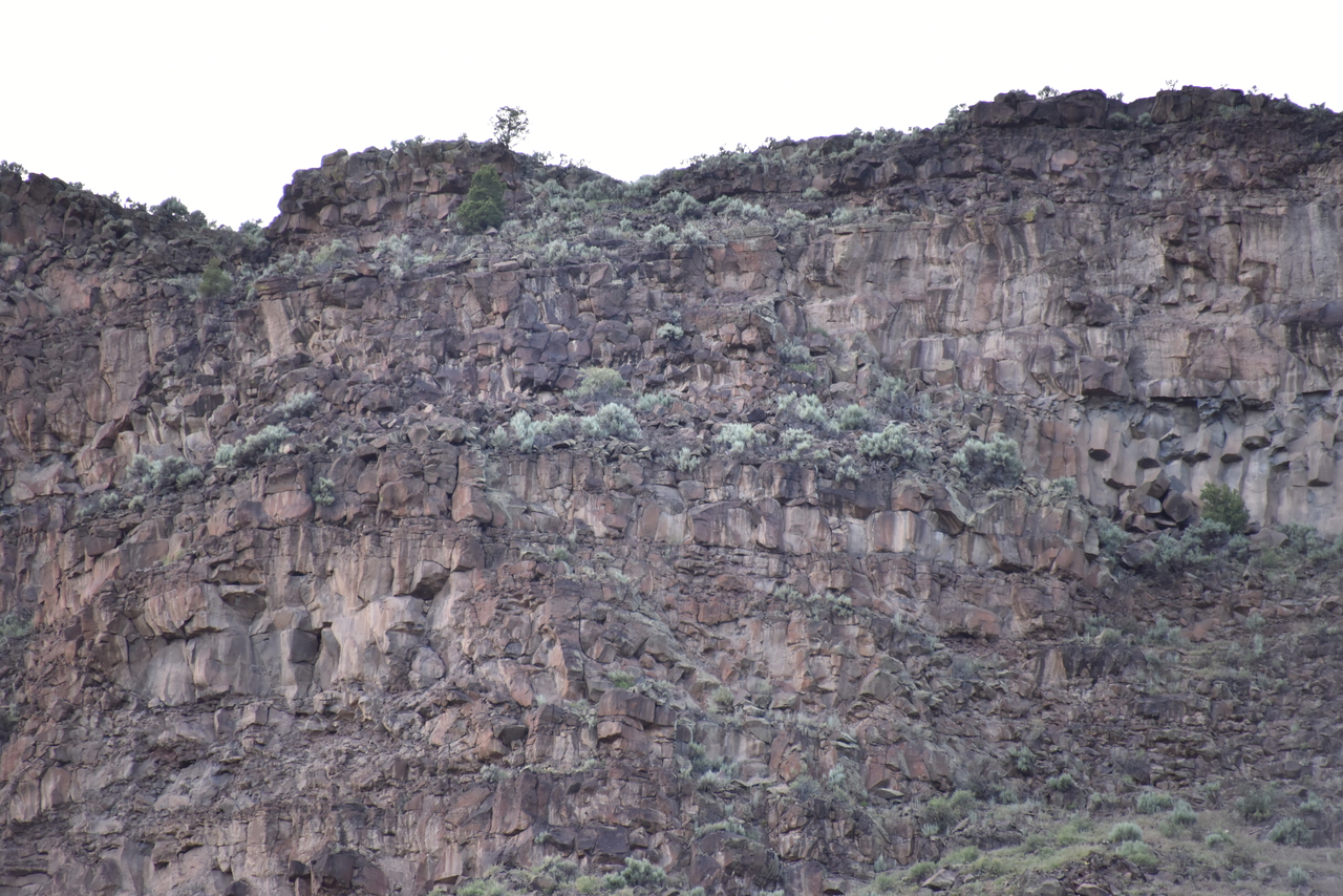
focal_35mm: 300
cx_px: 672
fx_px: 11193
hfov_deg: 6.9
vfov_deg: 4.6
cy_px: 448
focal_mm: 300
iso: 1100
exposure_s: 1/640
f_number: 5.6
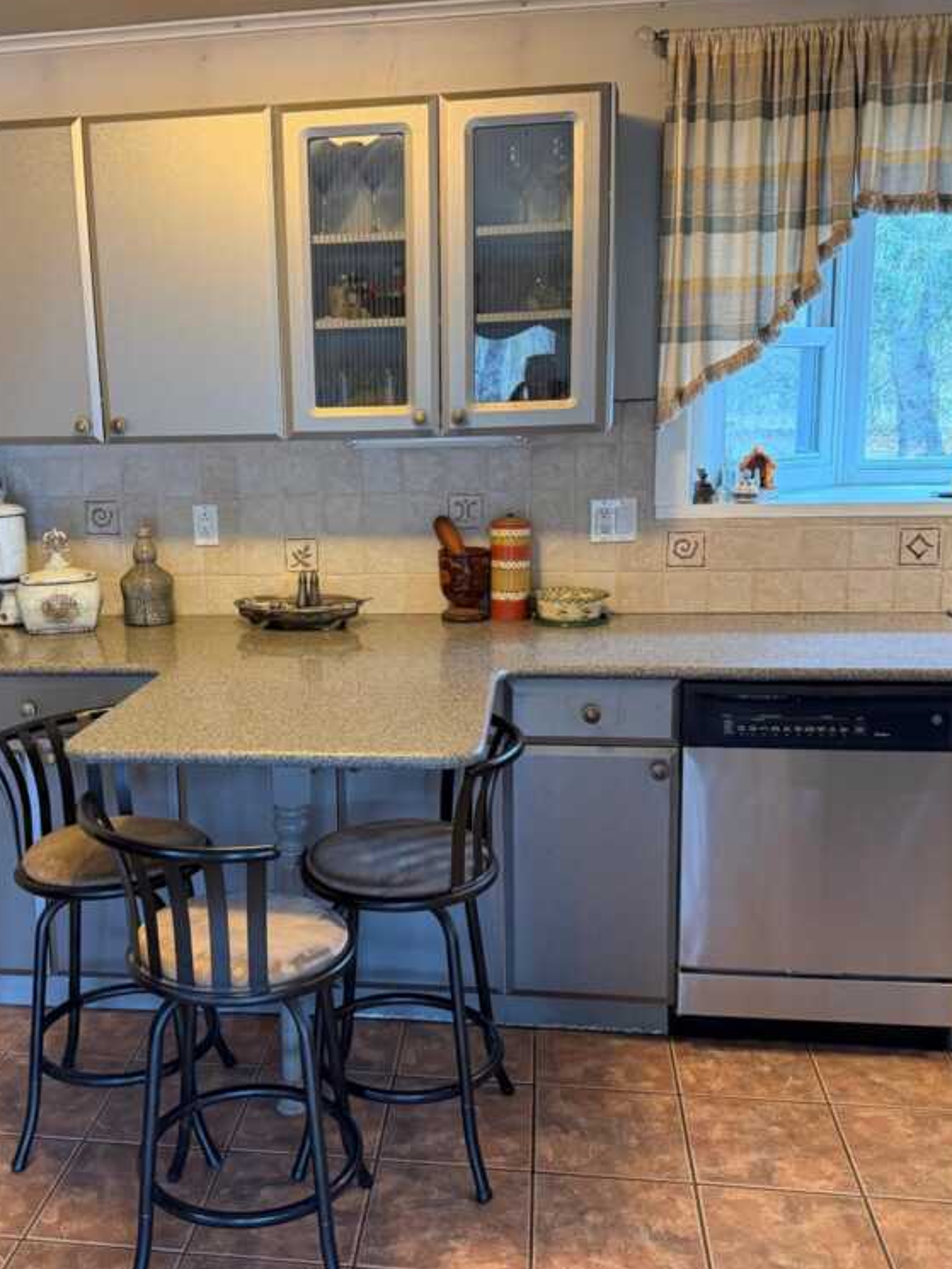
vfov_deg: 55.3
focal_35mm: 33
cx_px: 342
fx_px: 1210
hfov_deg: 42.5
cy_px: 627
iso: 400
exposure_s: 1/60
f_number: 1.78
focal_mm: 6.76
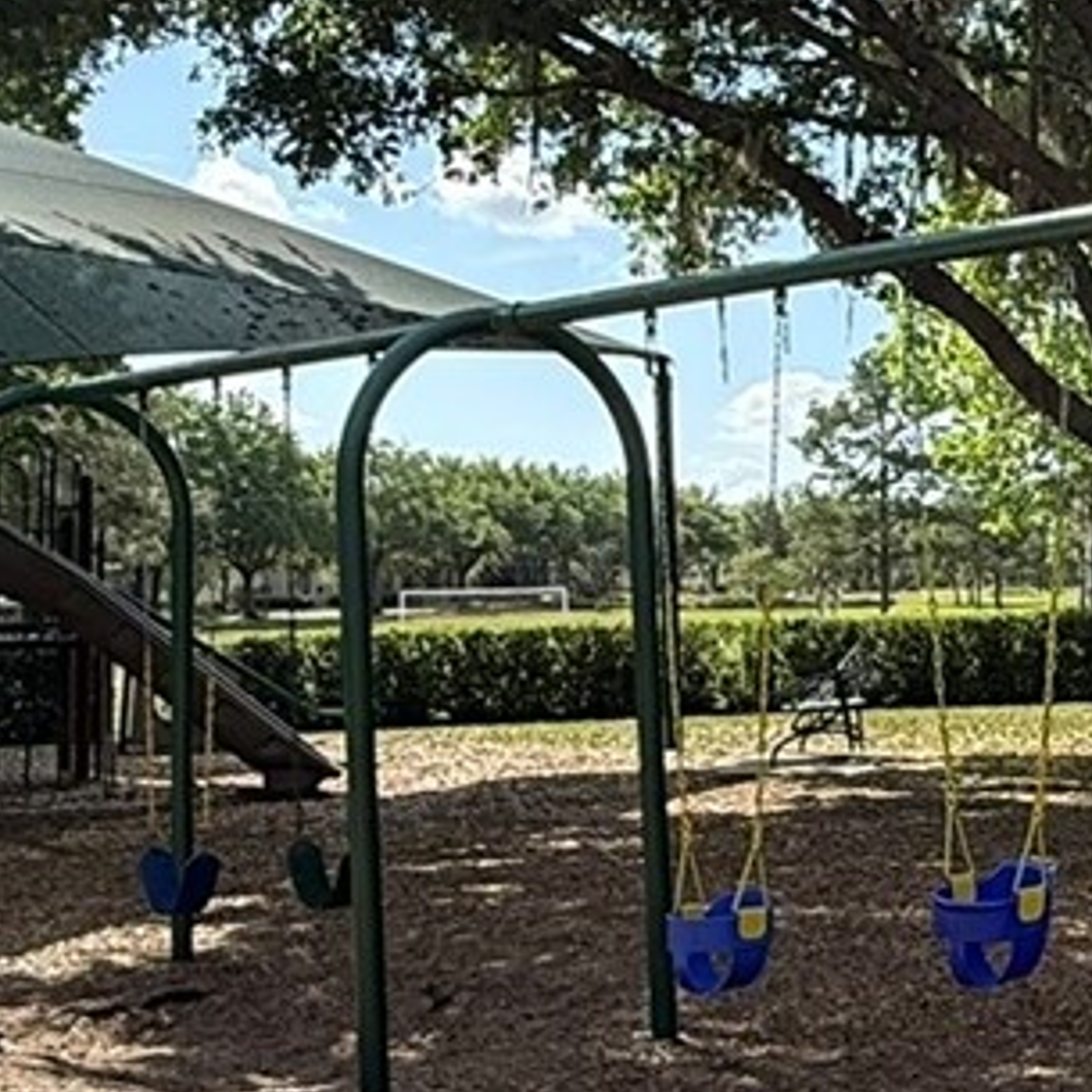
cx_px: 1285
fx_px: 2320
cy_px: 440
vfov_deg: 26.4
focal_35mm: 65
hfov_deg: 24.2
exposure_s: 1/679
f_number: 2.2
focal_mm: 2.22
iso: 64
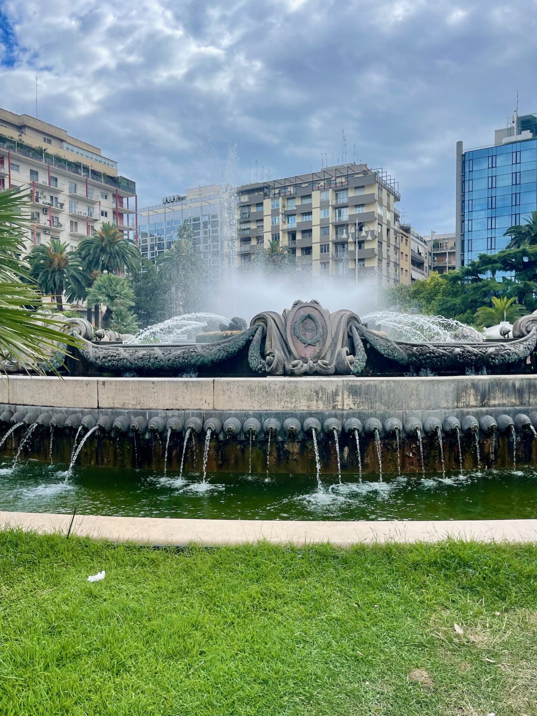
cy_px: 358
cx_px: 268
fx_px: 517
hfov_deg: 54.9
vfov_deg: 69.4
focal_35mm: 25
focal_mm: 5.1
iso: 32
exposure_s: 1/2123
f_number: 1.6
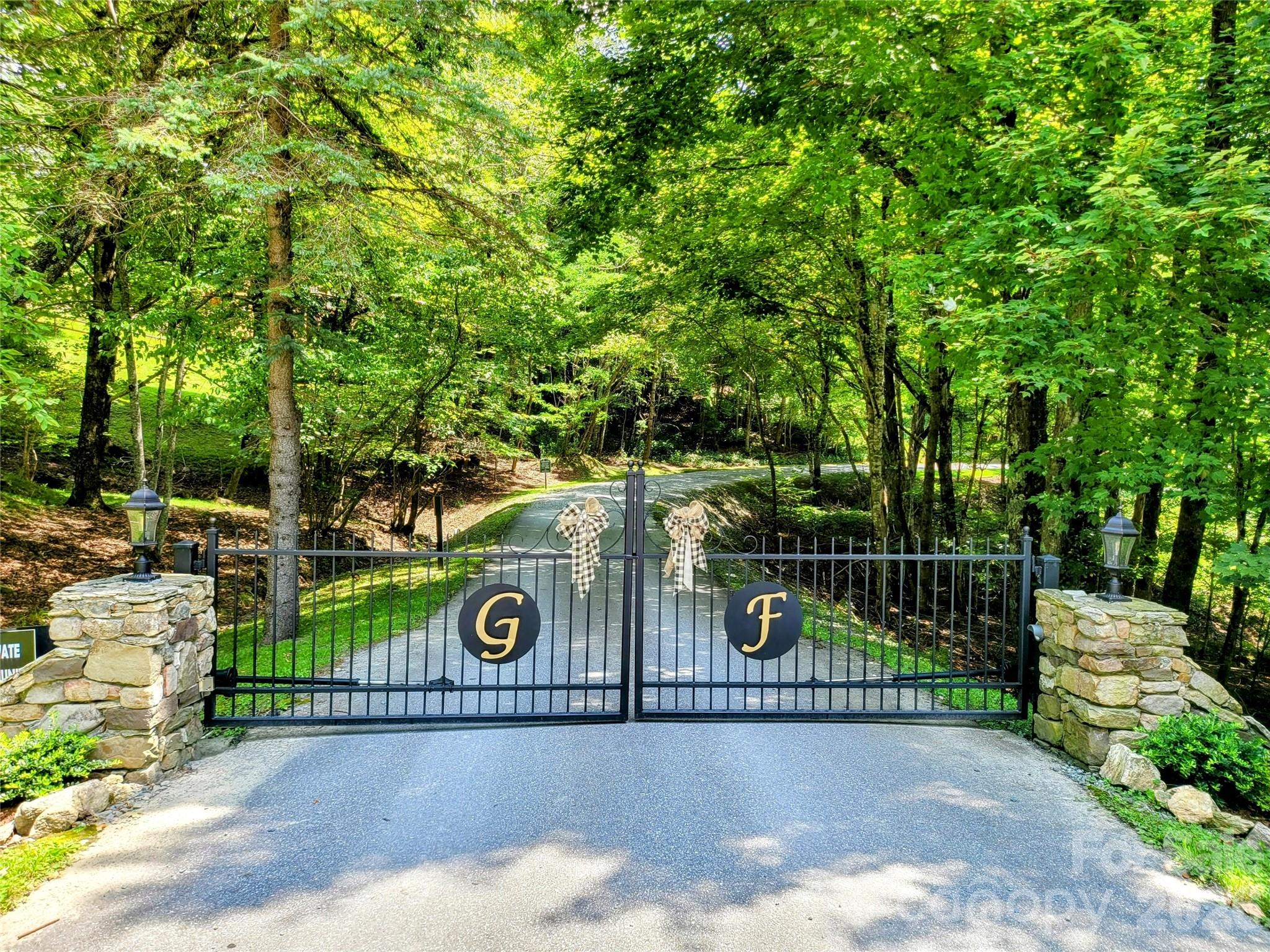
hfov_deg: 67.3
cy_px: 476
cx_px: 635
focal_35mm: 26
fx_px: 954
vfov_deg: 53.1
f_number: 1.8
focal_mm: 5
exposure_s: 1/381
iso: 40
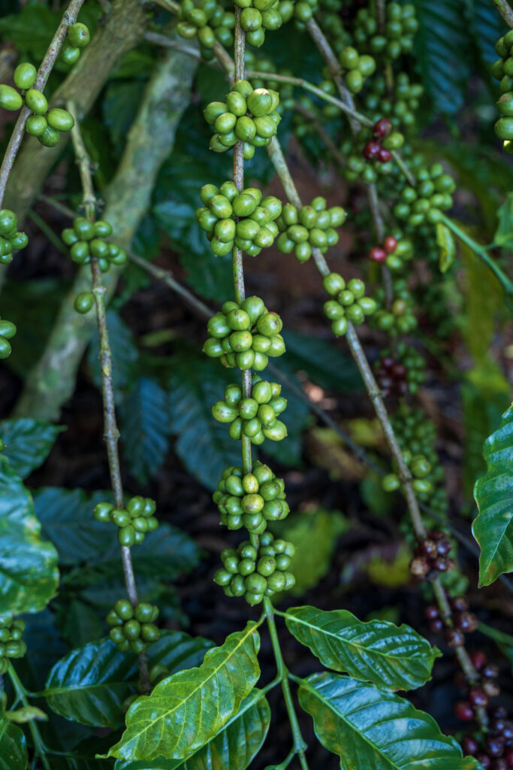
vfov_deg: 50.7
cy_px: 385
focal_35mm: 38
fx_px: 812
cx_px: 256
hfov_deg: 35.1
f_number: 3.2
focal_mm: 38
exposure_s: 1/160
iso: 500
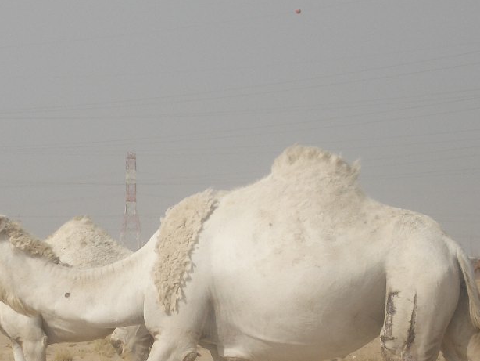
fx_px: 3440
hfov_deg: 8.0
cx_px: 86
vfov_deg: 6.0
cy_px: 310
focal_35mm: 248
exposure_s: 1/1000
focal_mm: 25.6
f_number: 6.1
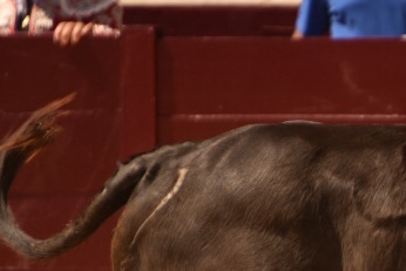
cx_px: 724
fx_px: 15851
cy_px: 300
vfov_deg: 1.0
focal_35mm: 1405
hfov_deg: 1.5
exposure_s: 1/1000
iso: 200
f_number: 5.6
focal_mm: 300
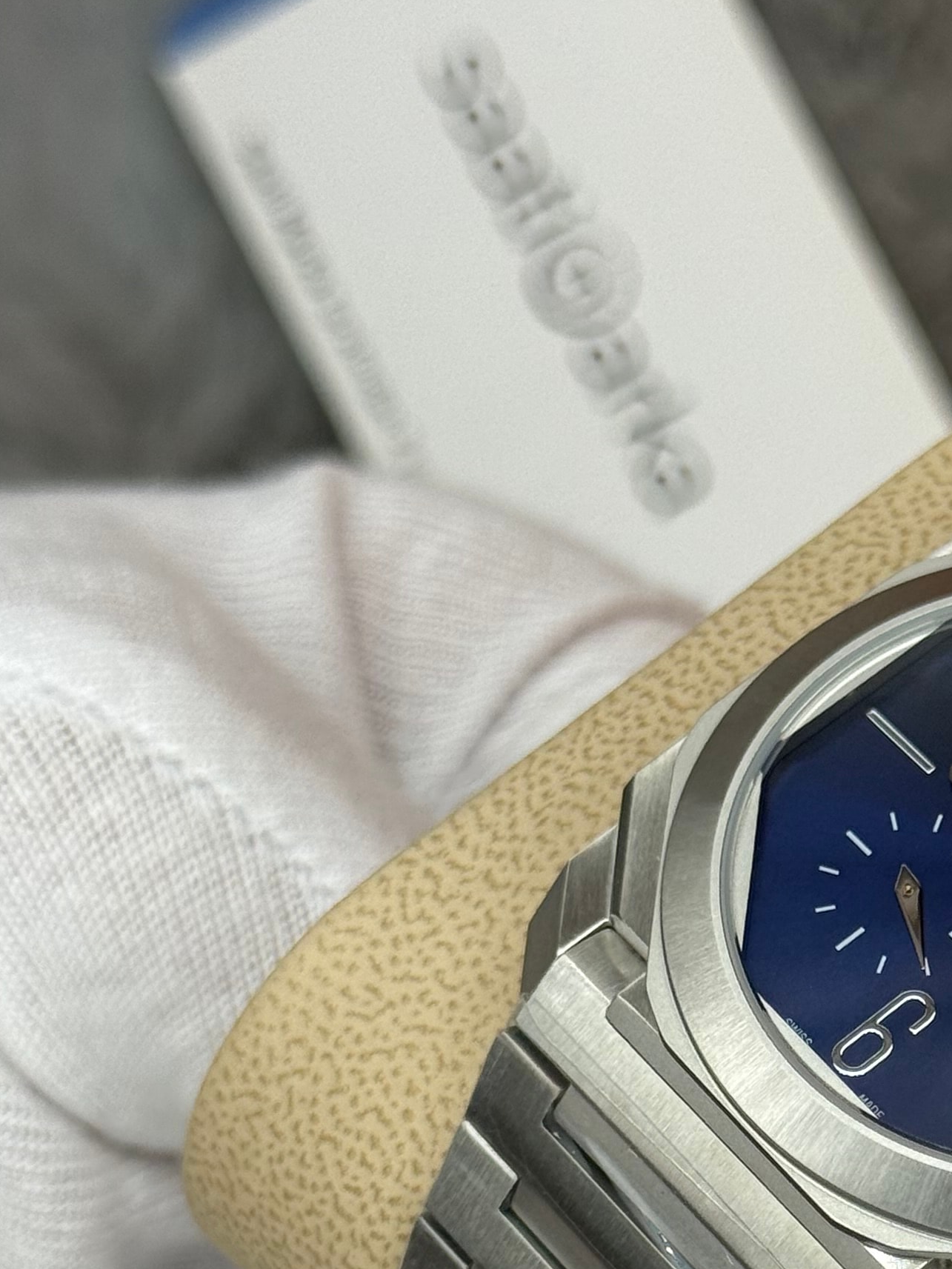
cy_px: 1217
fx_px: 4143
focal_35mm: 113
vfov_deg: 17.1
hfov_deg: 13.0
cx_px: 902
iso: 64
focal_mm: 6.76
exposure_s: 1/875
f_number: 1.78
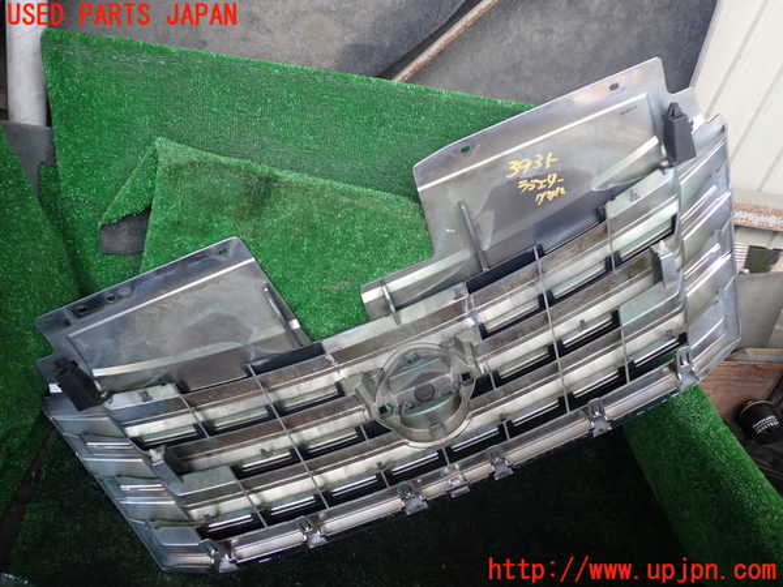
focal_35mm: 30
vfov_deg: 46.8
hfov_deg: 60.0
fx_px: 679
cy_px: 294
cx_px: 392
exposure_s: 1/60
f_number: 2.3
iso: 100
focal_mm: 5.4
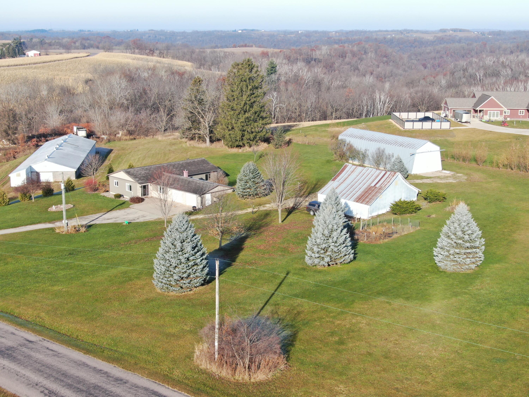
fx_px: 718
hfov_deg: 40.4
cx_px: 264
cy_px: 198
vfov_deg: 30.9
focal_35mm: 47
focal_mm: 8.42
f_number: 3.8
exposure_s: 1/320
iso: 110
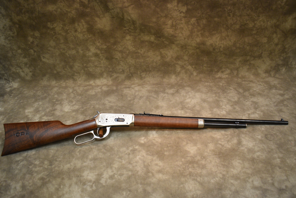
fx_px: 284
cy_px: 99
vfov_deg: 38.4
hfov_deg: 55.1
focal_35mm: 34
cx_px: 148
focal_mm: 23
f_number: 3.8
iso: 1100
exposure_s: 1/125
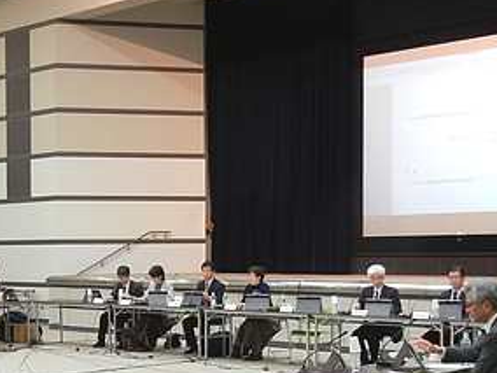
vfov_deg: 21.6
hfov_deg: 28.4
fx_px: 962
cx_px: 105
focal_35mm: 67
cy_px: 317
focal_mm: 6.2
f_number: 3.6
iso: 400
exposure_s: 1/13.1
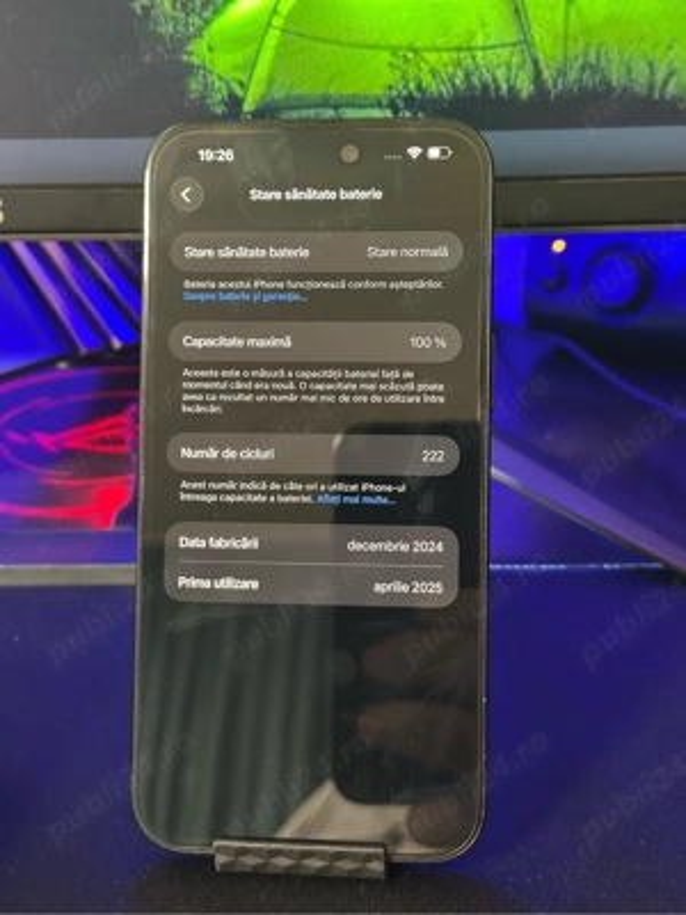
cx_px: 343
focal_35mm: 48
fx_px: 1268
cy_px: 458
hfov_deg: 30.3
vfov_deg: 39.7
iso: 640
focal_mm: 6.86
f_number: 1.78
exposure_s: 1/25
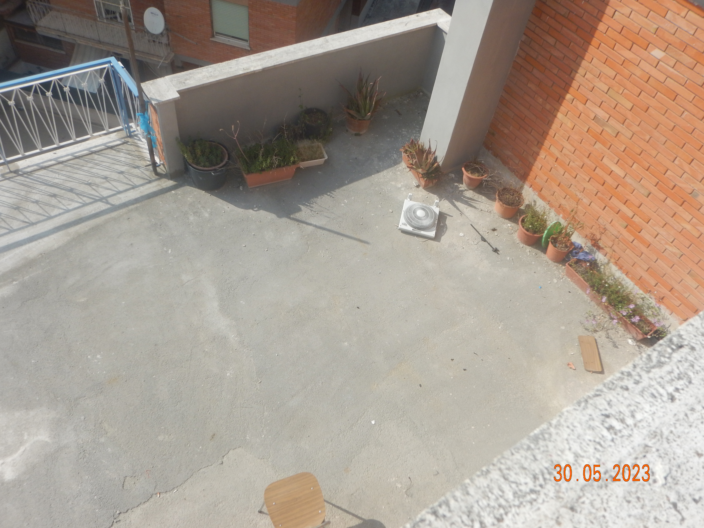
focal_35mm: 29
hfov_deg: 61.7
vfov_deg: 48.2
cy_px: 264
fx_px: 590
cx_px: 352
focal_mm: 5.1
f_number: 4.1
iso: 125
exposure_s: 1/1000
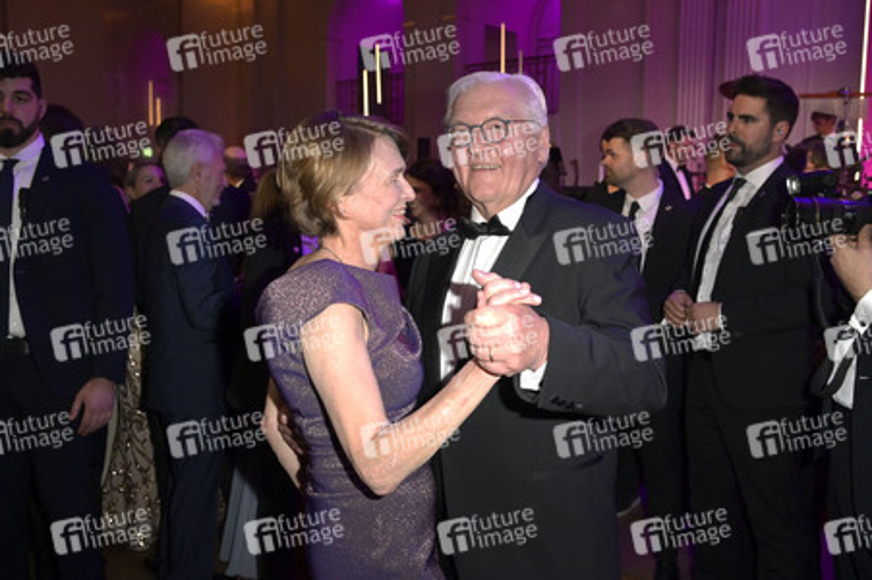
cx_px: 436
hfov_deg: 60.3
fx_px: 750
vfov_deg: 42.3
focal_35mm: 31
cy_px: 290
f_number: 5
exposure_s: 1/250
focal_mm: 31
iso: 3200
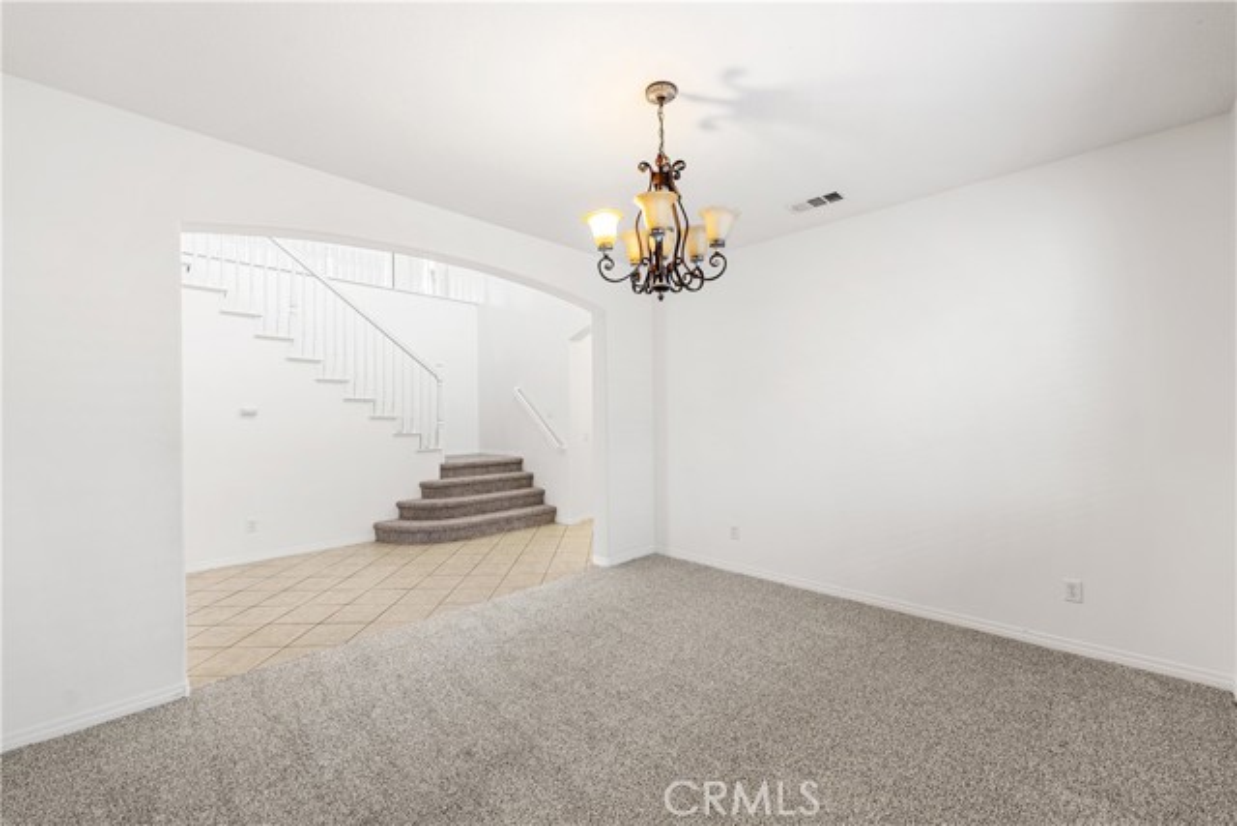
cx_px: 618
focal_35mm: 14
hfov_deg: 104.2
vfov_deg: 81.2
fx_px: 481
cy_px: 413
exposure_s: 1/4
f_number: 7.1
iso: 320
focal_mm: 14
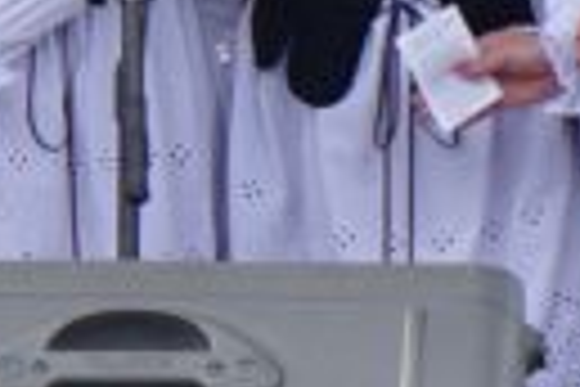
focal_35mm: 605
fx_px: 9746
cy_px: -11
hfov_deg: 3.4
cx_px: -144
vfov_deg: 2.3
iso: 125
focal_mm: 28.02
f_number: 3.5
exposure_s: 1/200
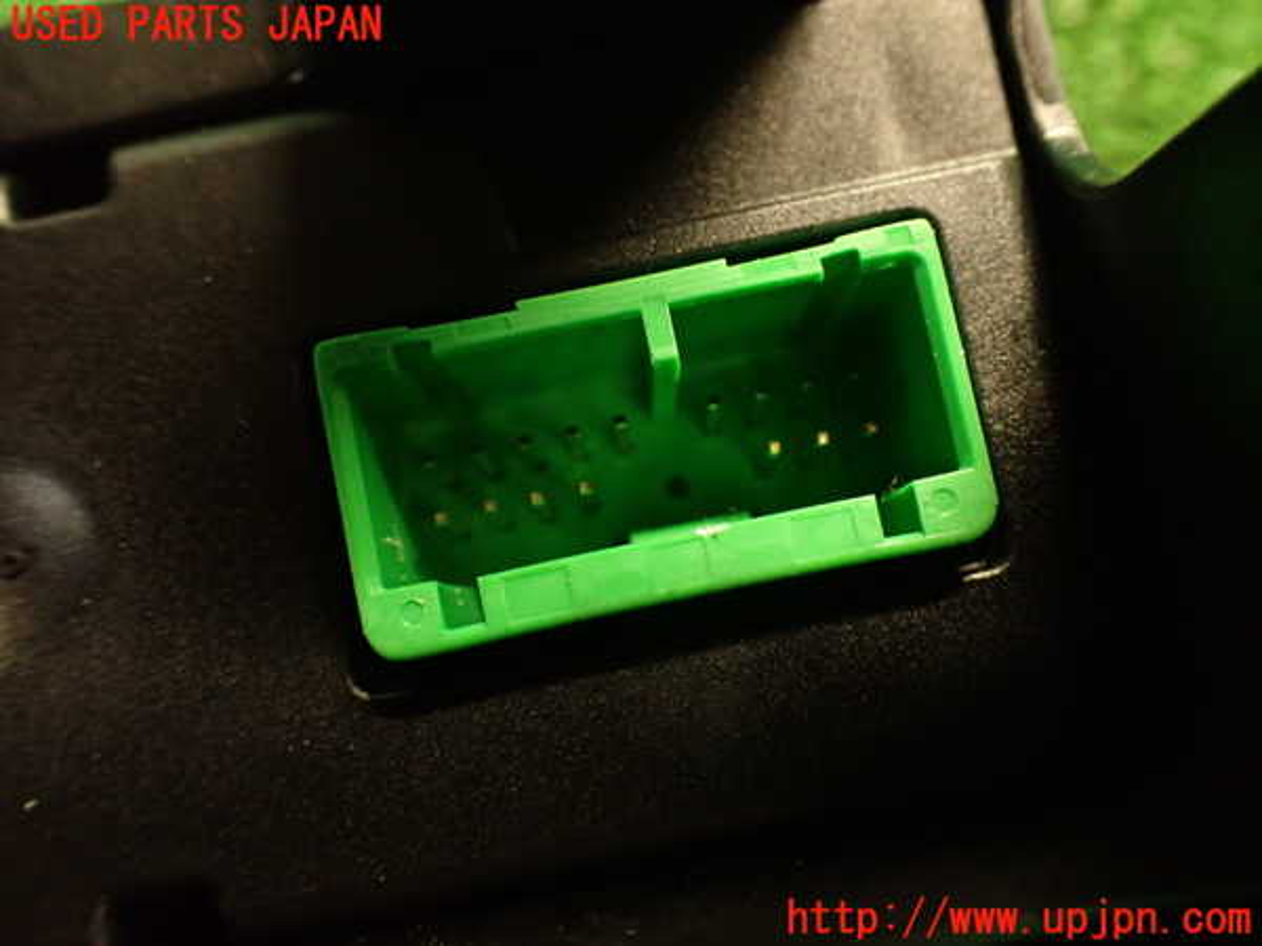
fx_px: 1167
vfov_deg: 44.2
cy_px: 473
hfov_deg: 56.8
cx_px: 631
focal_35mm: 32
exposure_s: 1/25
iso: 800
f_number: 2.4
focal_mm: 5.79
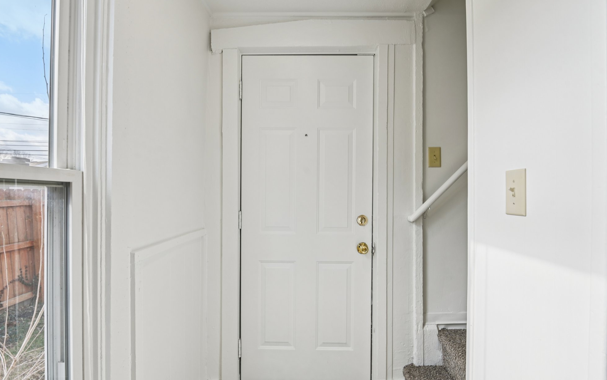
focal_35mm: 17
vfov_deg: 68.0
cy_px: 190
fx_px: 281
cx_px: 307
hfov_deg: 94.4
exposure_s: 1/50
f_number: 8
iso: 100
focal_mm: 16
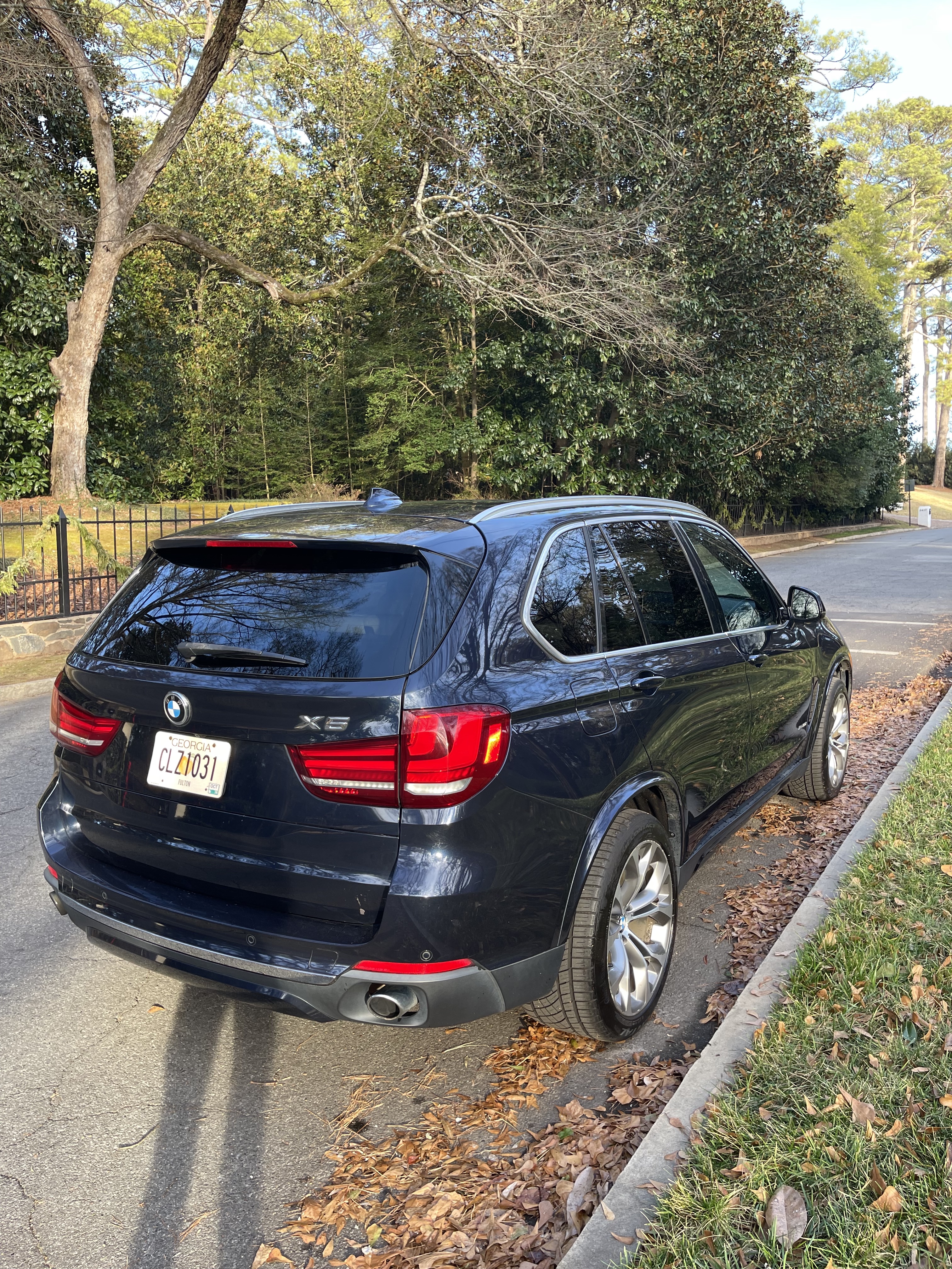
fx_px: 917
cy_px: 634
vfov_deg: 69.4
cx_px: 476
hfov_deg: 54.9
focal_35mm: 25
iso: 64
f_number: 1.6
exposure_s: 1/121
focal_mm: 5.1
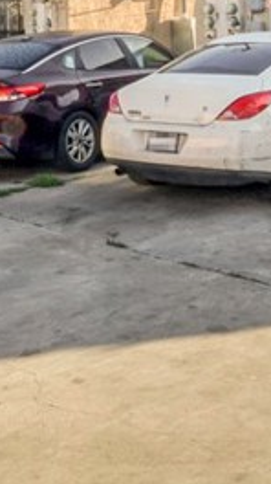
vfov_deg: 32.8
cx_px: 168
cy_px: 56
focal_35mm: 61
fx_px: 781
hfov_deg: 19.6
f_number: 22
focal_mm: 10
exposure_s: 1/30
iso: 250
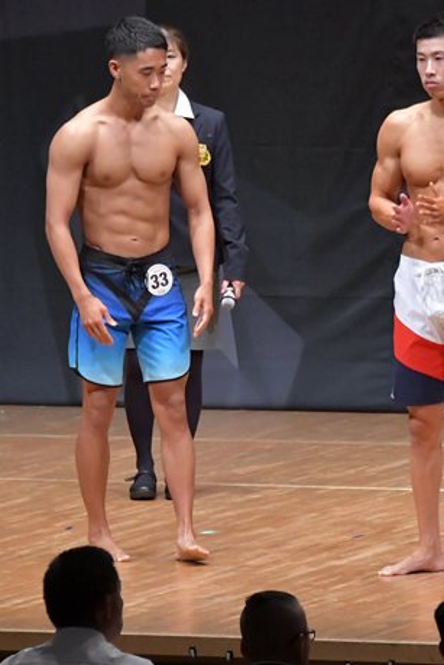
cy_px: 315
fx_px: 7006
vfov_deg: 5.4
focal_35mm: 379
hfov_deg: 3.6
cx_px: 349
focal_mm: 150
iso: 8000
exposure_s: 1/400
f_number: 5.6
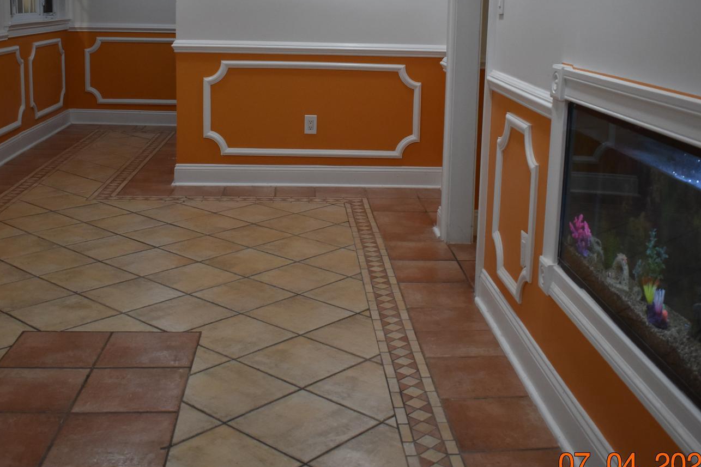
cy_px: 148
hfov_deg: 45.4
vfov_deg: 30.9
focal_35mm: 43
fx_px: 837
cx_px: 353
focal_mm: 18
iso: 800
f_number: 3.5
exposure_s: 1/200
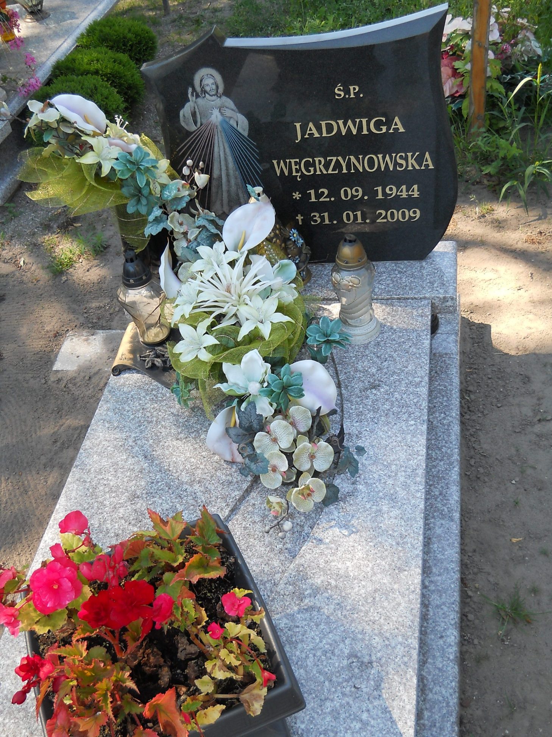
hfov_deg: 35.1
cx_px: 276
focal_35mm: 41
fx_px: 872
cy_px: 368
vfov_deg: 45.8
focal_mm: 6.72
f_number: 3.1
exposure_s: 1/125
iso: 80
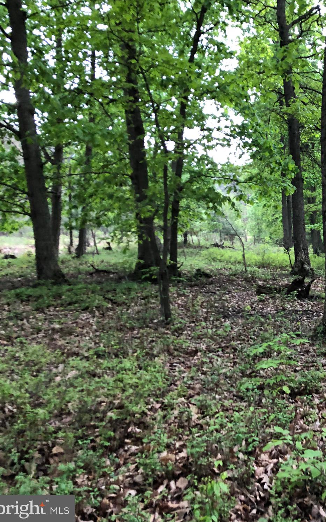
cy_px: 260
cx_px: 341
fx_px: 569
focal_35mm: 40
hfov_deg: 29.4
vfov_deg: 49.3
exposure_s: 1/15
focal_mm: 4
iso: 50
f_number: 1.8
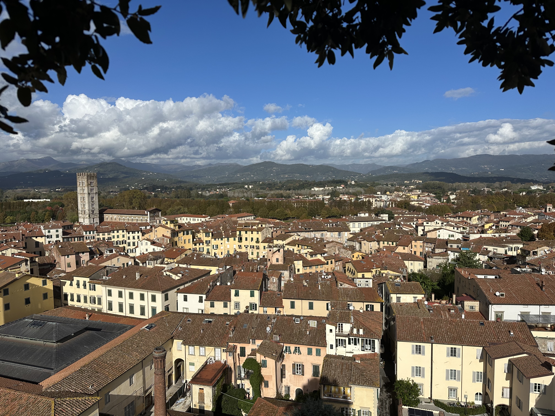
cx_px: 278
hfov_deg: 71.6
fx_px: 385
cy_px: 208
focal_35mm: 24
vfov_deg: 56.8
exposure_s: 1/10753
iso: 80
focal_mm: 6.86
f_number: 1.78
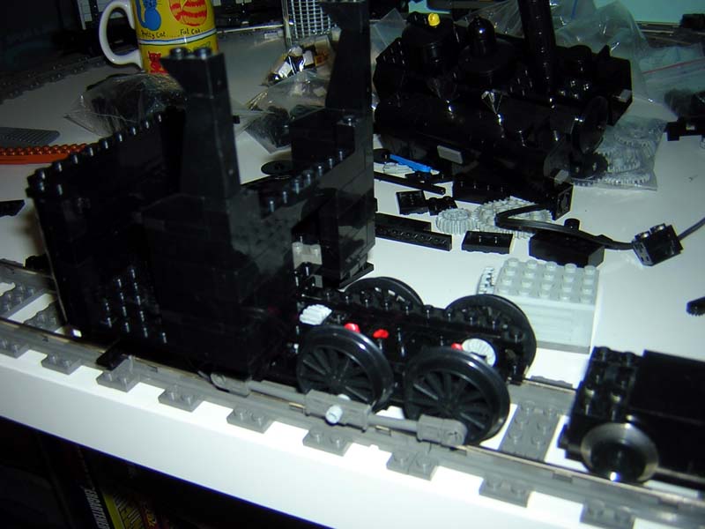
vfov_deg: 39.7
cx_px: 352
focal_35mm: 36
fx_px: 733
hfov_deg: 51.4
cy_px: 264
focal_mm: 4.7
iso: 100
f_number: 2.6
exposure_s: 1/60.1
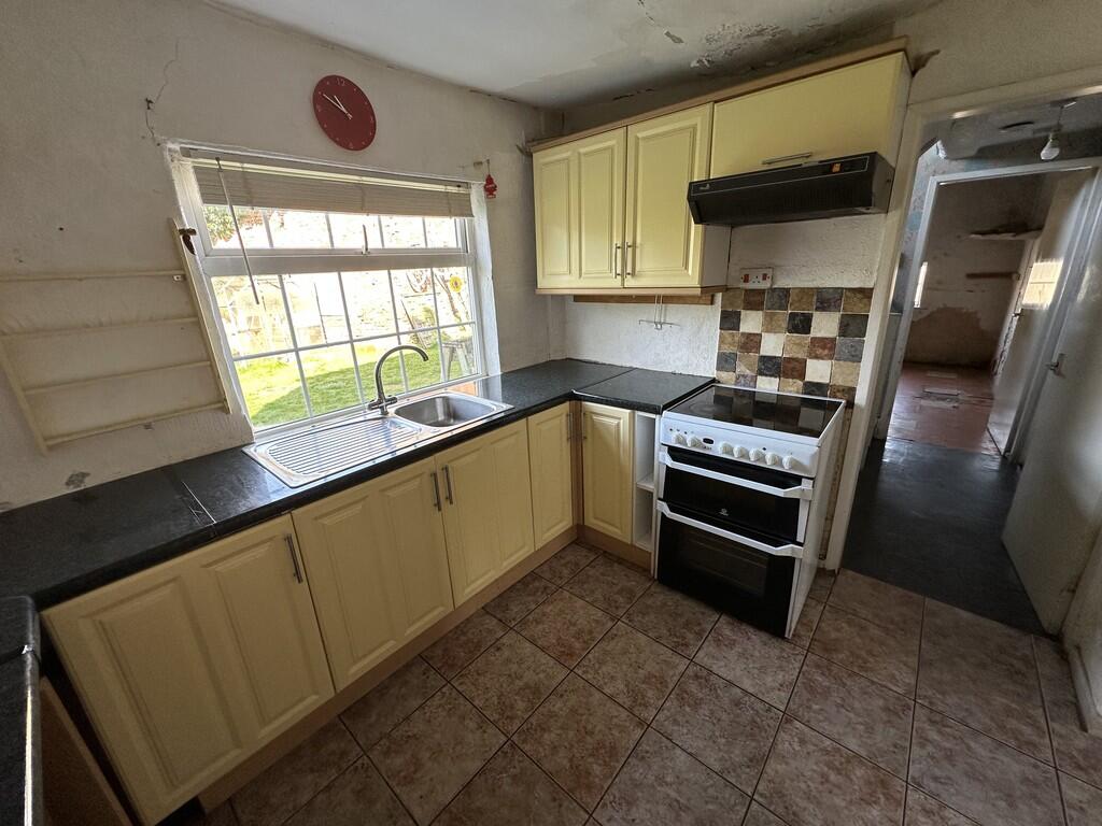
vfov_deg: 85.7
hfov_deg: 102.1
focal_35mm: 14
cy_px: 413
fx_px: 446
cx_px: 551
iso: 100
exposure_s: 1/99
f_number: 2.2
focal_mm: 2.22
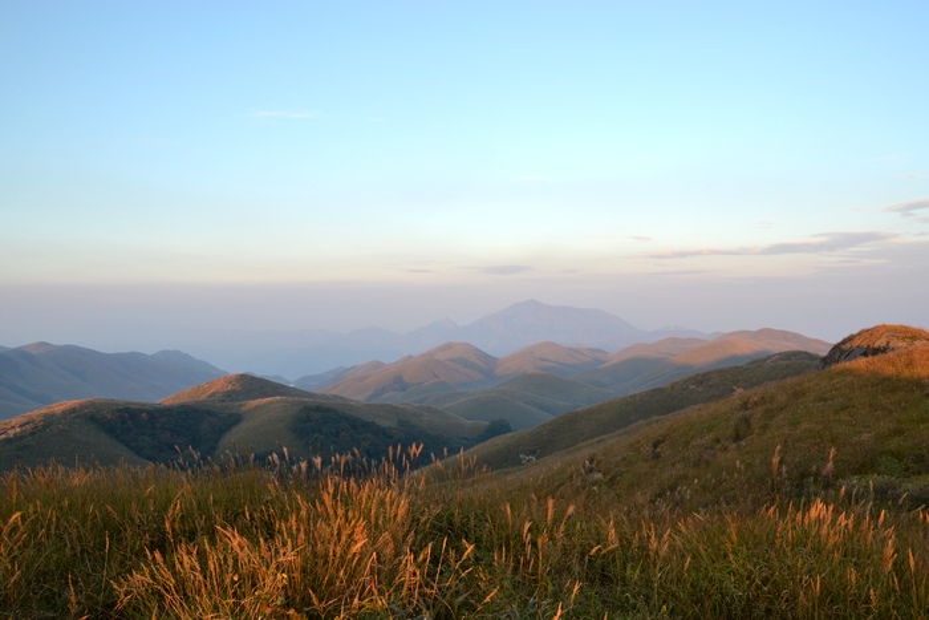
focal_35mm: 27
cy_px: 310
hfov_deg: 67.4
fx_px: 697
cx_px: 464
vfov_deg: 47.9
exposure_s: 1/25
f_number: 9
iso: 100
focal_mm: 18
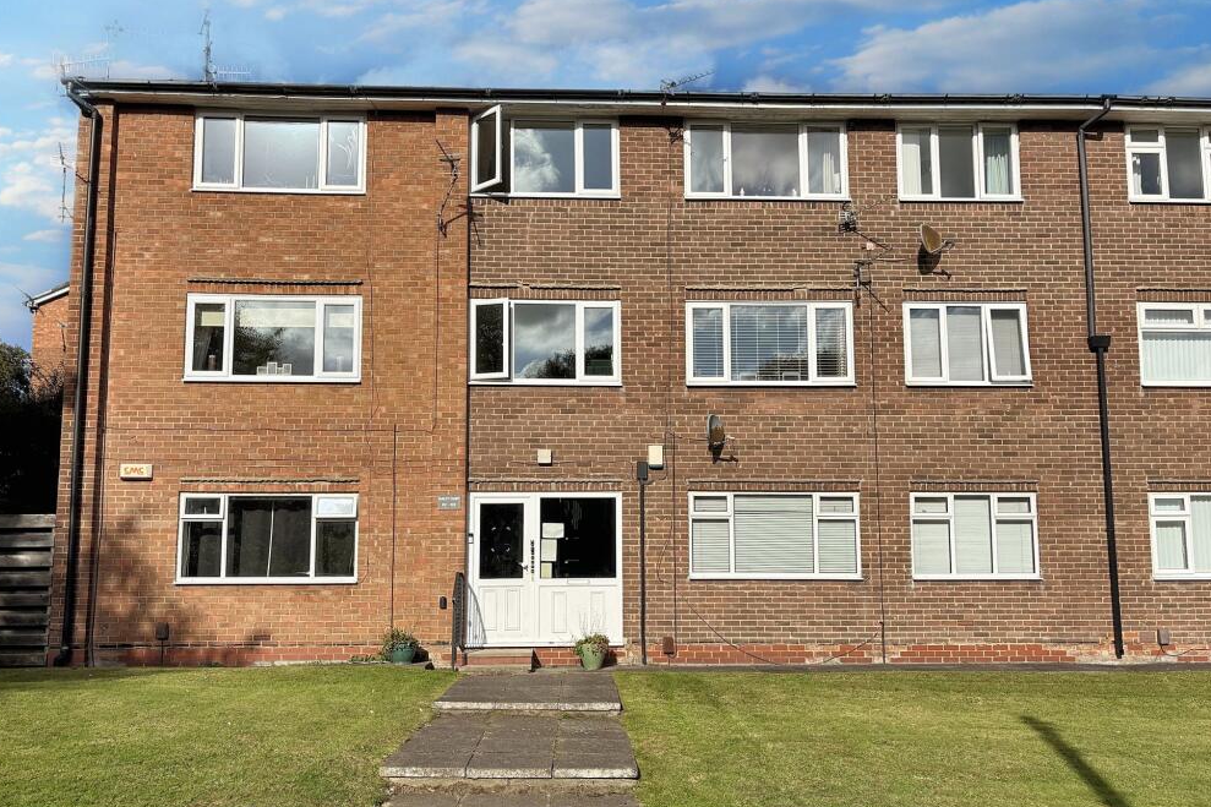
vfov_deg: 46.2
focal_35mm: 28
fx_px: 942
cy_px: 465
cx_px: 609
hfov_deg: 65.5
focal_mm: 6
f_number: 1.6
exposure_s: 1/5076
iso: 50
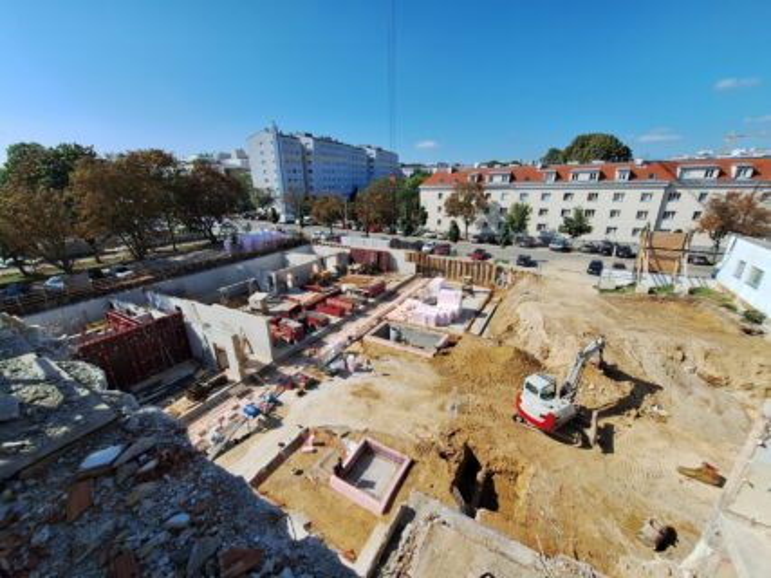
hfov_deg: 106.2
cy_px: 289
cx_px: 386
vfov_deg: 89.9
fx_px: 289
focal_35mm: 13
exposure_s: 1/1786
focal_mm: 1.74
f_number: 2.2
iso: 40
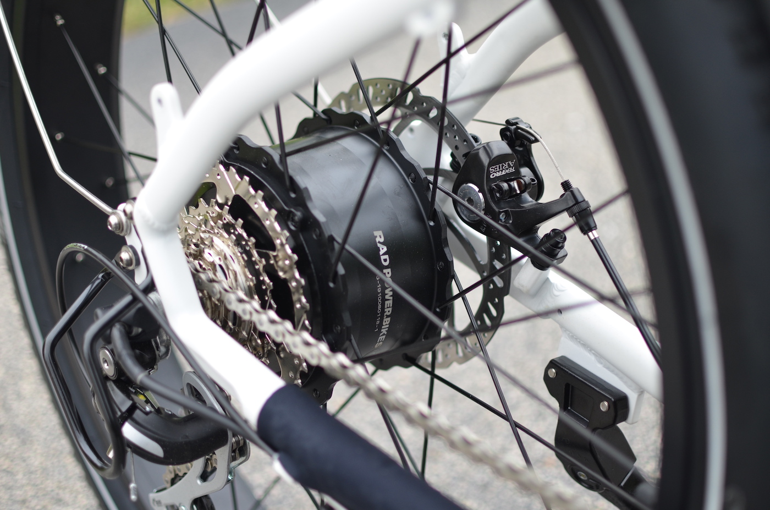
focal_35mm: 52
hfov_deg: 37.9
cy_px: 255
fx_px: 1120
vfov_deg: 25.6
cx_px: 385
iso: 250
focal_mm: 35
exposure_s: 1/800
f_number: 1.8
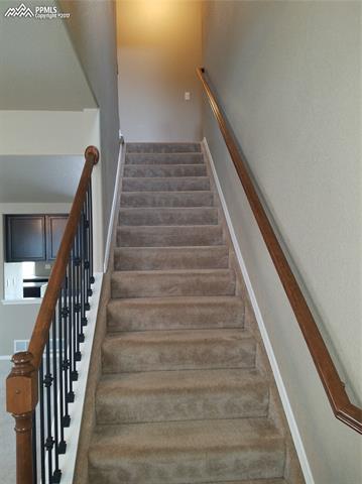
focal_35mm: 26
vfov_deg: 67.4
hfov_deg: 53.0
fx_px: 363
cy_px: 242
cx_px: 181
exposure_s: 1/17
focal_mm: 4.2
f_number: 1.7
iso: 125
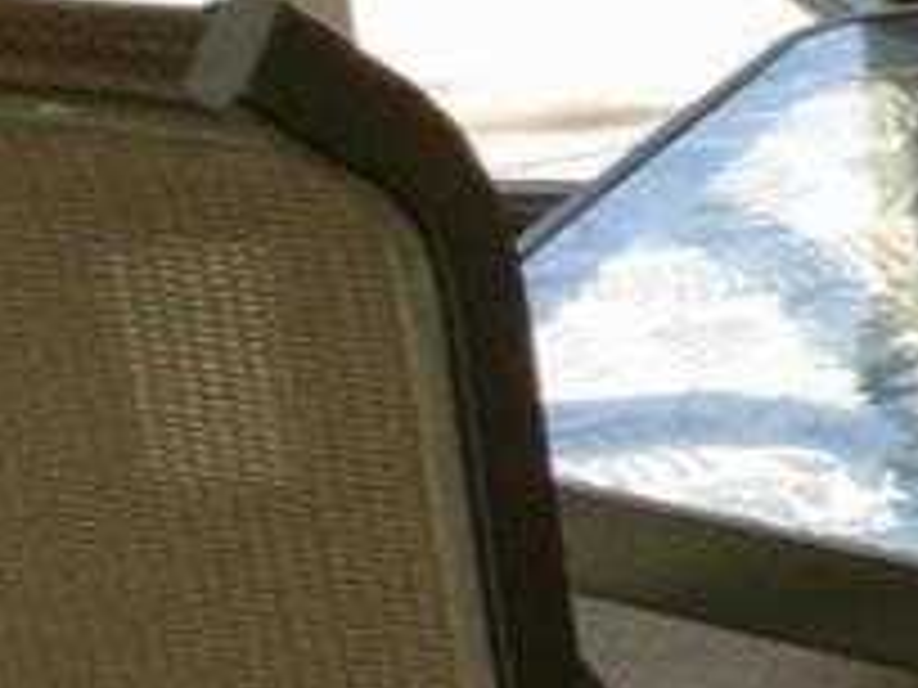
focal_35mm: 160
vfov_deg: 9.3
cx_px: 2218
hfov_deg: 10.6
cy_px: 292
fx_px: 4243
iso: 32
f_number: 2.4
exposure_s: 1/665
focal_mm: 3.3
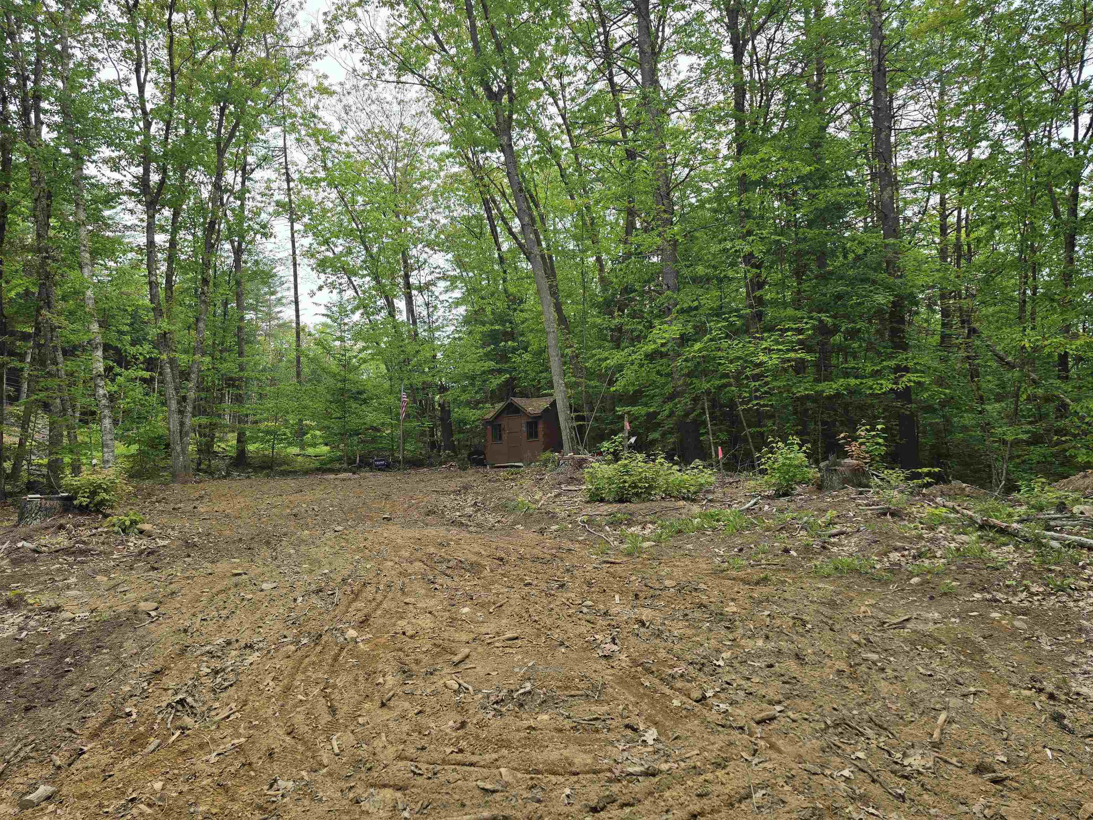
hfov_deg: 73.9
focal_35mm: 23
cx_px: 546
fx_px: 726
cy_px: 410
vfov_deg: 58.9
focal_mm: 6.3
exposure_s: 1/286
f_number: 1.7
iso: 12
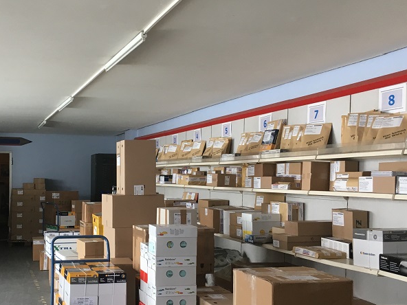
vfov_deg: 30.8
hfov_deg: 39.9
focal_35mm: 47
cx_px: 130
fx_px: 553
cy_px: 181
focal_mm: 4.15
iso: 80
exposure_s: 1/33
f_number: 2.2
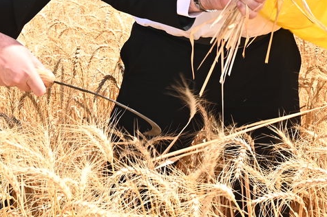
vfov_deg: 11.9
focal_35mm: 112
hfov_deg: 18.3
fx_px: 1017
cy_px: -52
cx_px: 138
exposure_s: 1/200
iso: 320
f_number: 13
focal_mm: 38
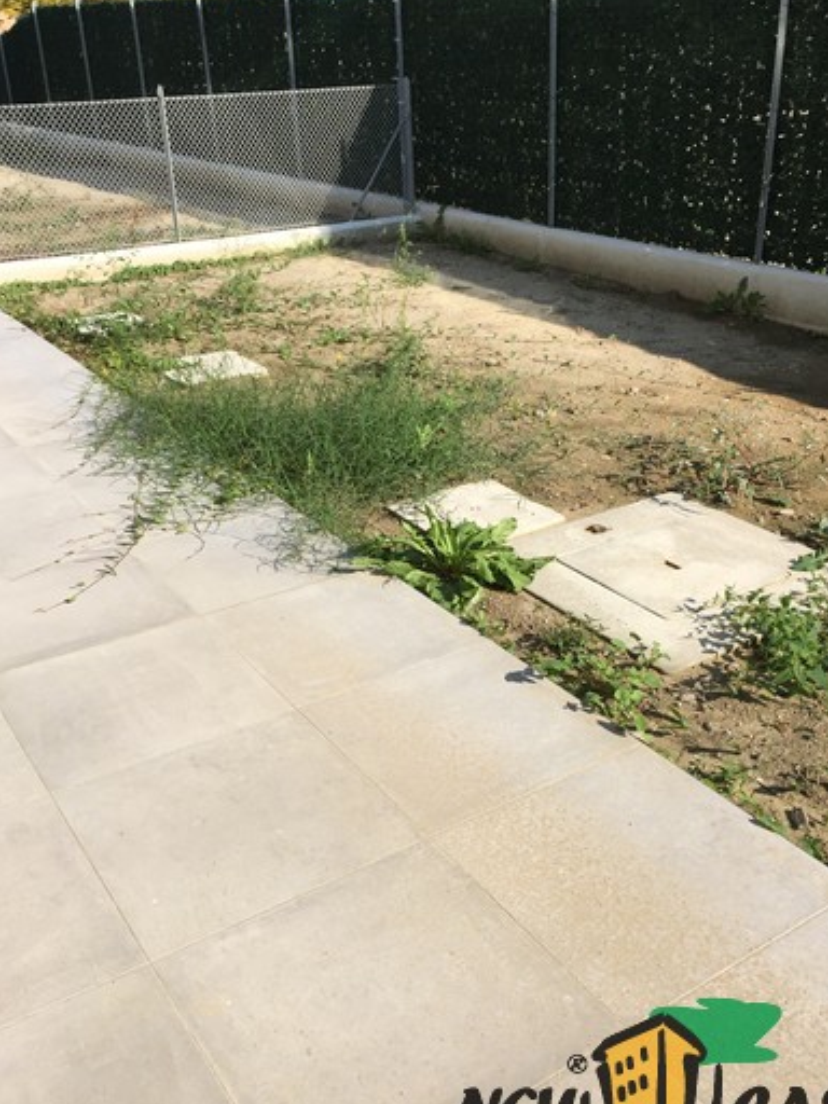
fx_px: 1084
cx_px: 448
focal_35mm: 34
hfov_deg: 41.8
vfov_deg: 53.9
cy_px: 593
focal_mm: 4.15
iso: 32
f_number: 2.2
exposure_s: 1/1647
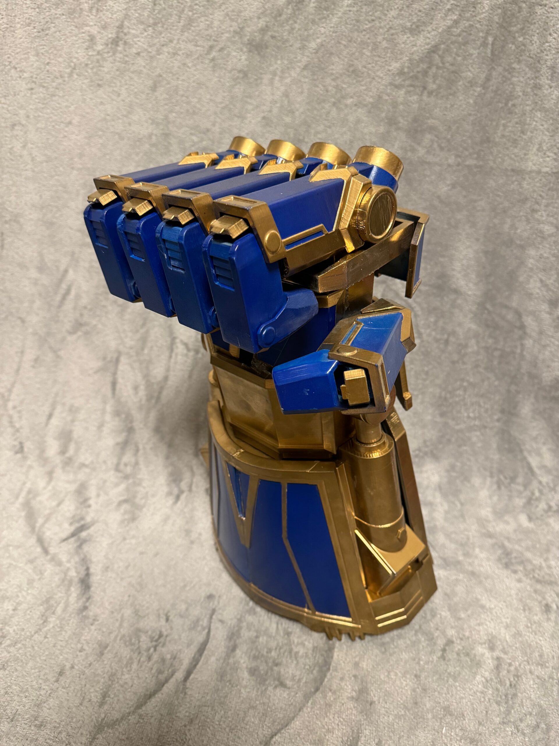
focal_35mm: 24
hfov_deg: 56.8
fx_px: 517
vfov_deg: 71.6
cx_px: 280
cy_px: 373
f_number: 1.78
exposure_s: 1/60
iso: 500
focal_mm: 6.86
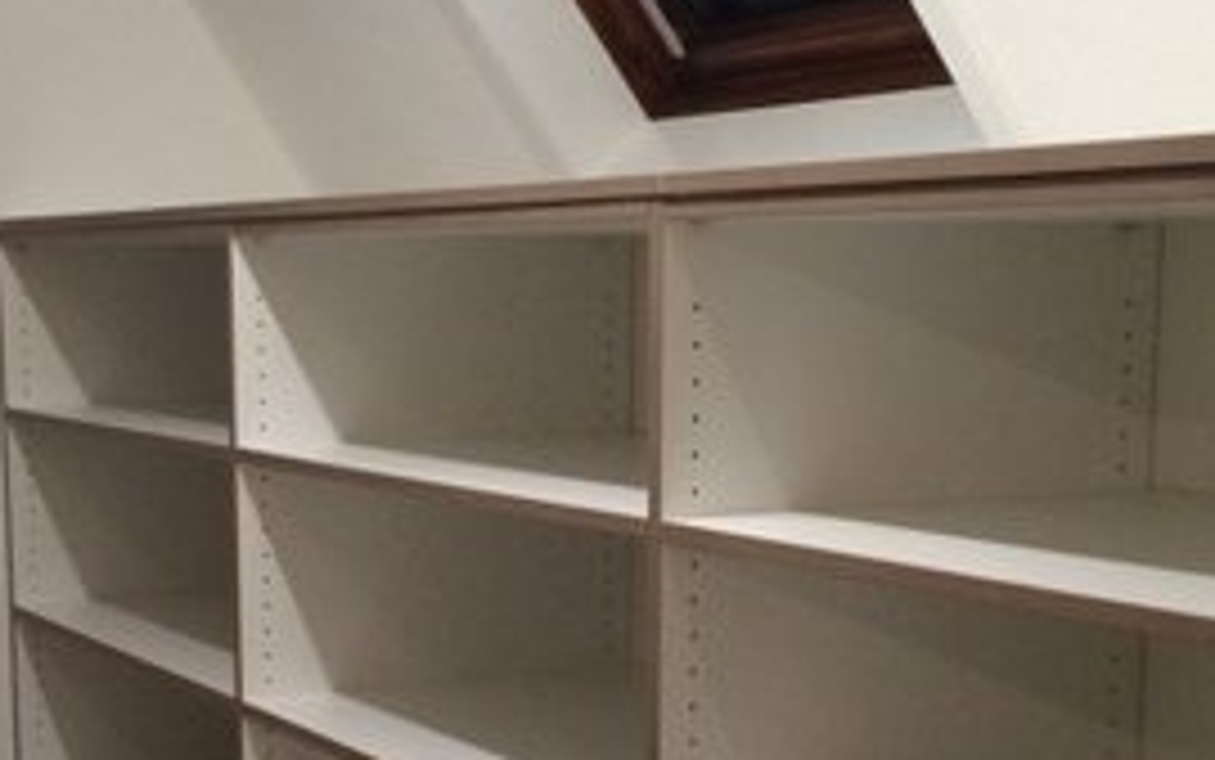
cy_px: 630
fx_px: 2186
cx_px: 556
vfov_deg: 19.5
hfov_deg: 31.0
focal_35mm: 66
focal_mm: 4.15
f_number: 2.2
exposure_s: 1/33
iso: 200
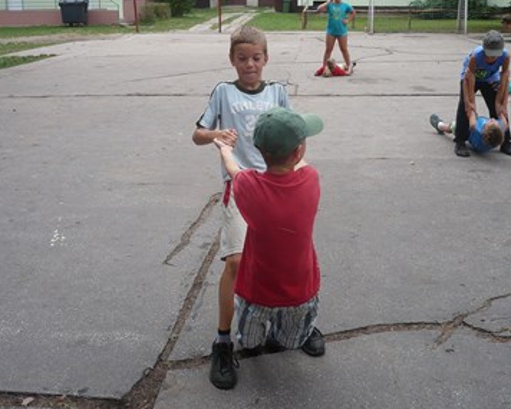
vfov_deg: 32.5
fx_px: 696
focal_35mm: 46
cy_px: 136
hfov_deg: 40.3
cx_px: 254
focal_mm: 5.8
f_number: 2.8
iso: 100
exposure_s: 1/250
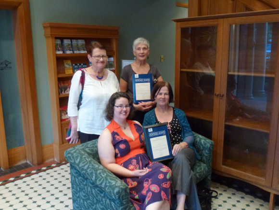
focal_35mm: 30
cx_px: 140
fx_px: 242
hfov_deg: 60.0
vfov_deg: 46.8
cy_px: 105
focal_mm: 5.4
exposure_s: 1/6
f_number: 3.5
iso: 400
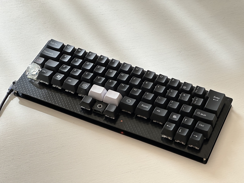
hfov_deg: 25.3
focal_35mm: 77
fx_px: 543
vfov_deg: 19.1
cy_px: 92
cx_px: 122
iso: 125
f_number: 2.8
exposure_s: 1/99
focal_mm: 9
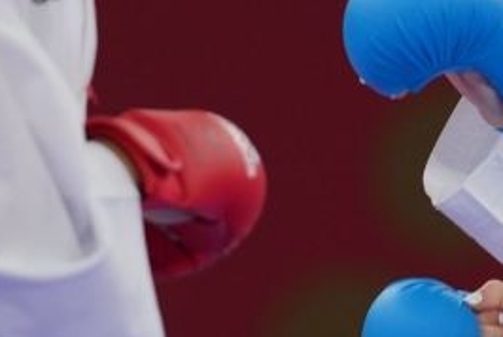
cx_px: 284
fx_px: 18911
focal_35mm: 1352
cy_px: 225
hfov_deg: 1.5
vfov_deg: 1.0
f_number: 2.8
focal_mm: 200
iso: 500
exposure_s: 1/1000
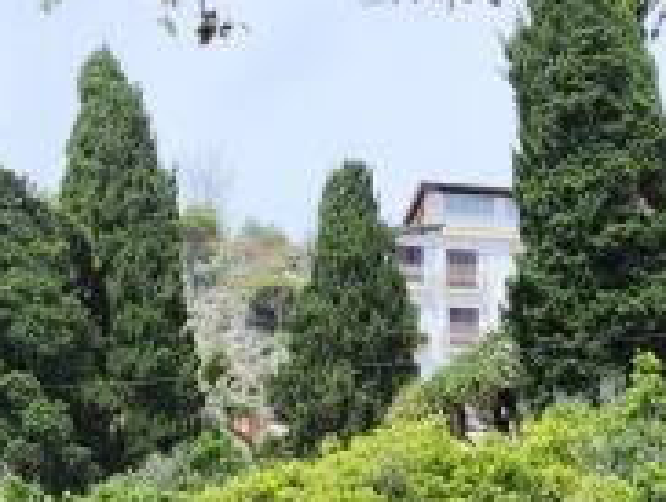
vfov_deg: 14.2
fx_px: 1946
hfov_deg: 19.3
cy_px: 623
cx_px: 509
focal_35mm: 101
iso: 25
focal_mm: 5.54
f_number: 1.8
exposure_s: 1/1318
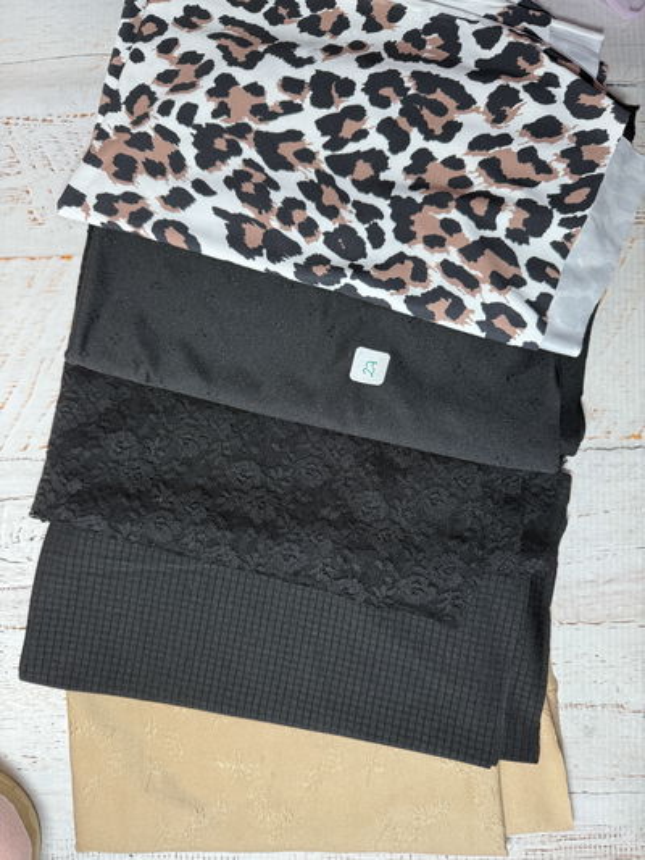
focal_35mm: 24
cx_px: 322
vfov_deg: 71.6
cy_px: 430
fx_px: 596
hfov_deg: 56.8
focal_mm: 6.76
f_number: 1.78
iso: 125
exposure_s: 1/120
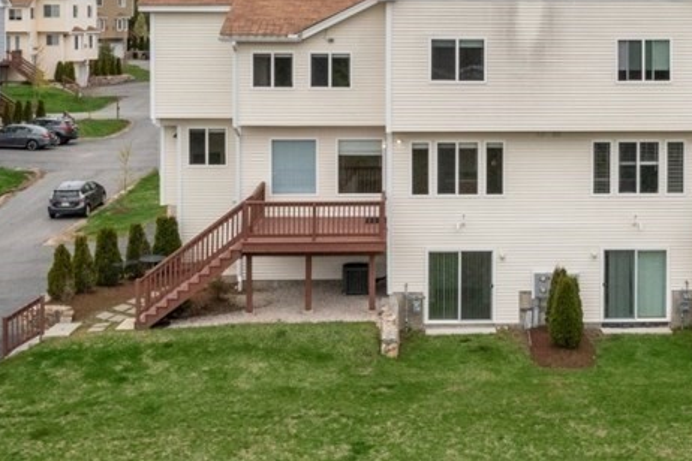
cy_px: 39
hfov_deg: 32.0
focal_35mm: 62
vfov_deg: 21.4
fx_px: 1192
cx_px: 491
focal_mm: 10.26
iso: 400
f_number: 8
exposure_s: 1/100
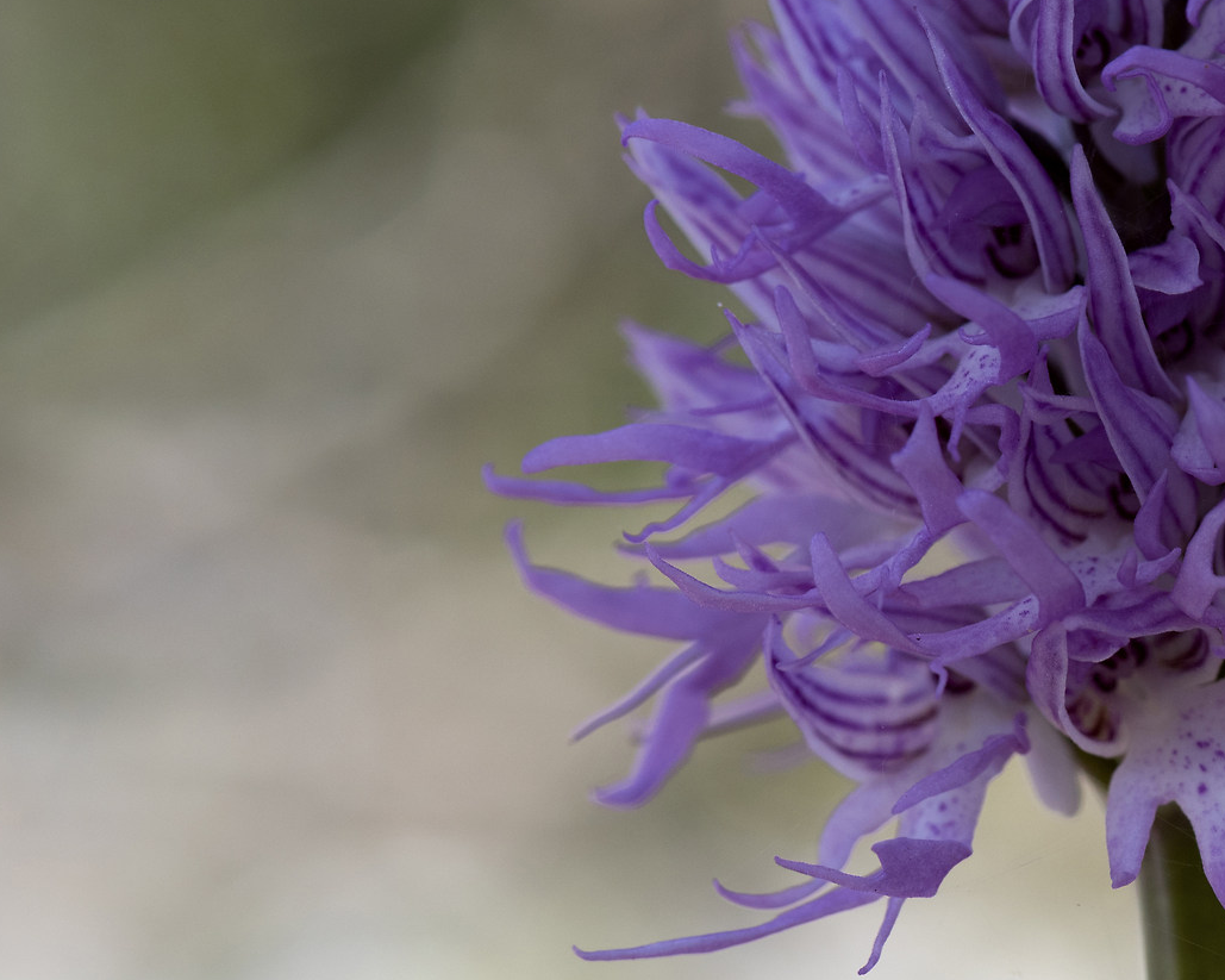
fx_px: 8338
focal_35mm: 230
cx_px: 1193
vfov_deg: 6.7
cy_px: 450
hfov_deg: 8.4
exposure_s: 1/320
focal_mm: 105
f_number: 11
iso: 400
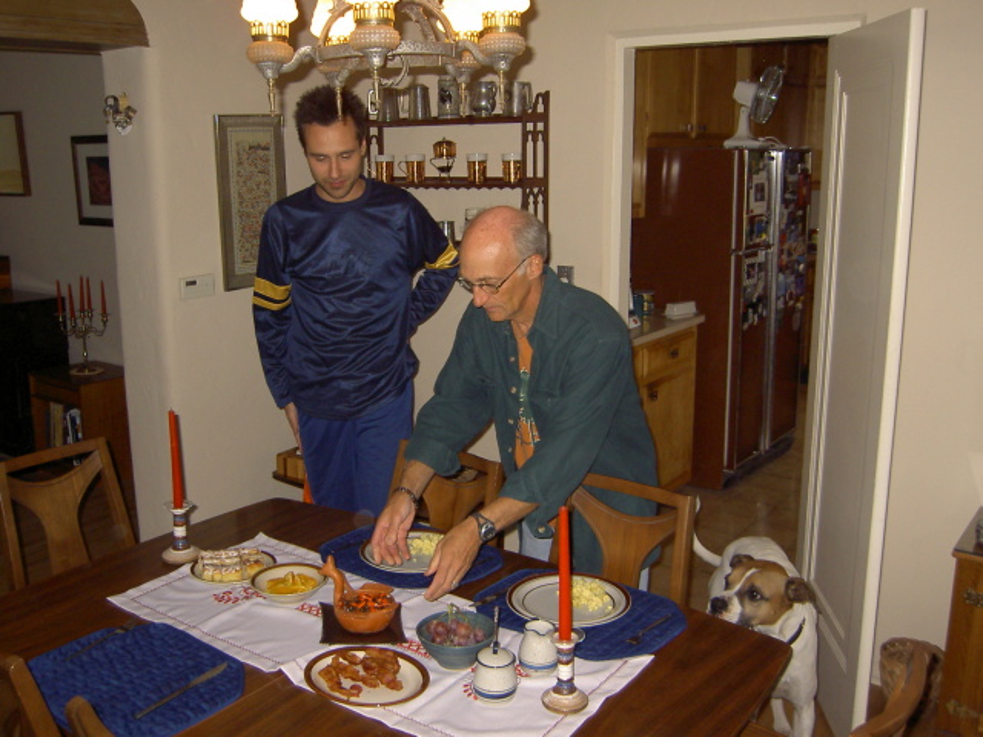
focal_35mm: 34
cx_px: 492
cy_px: 368
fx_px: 966
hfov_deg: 54.0
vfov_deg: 41.8
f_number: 2.8
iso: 100
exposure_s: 1/60
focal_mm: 5.6
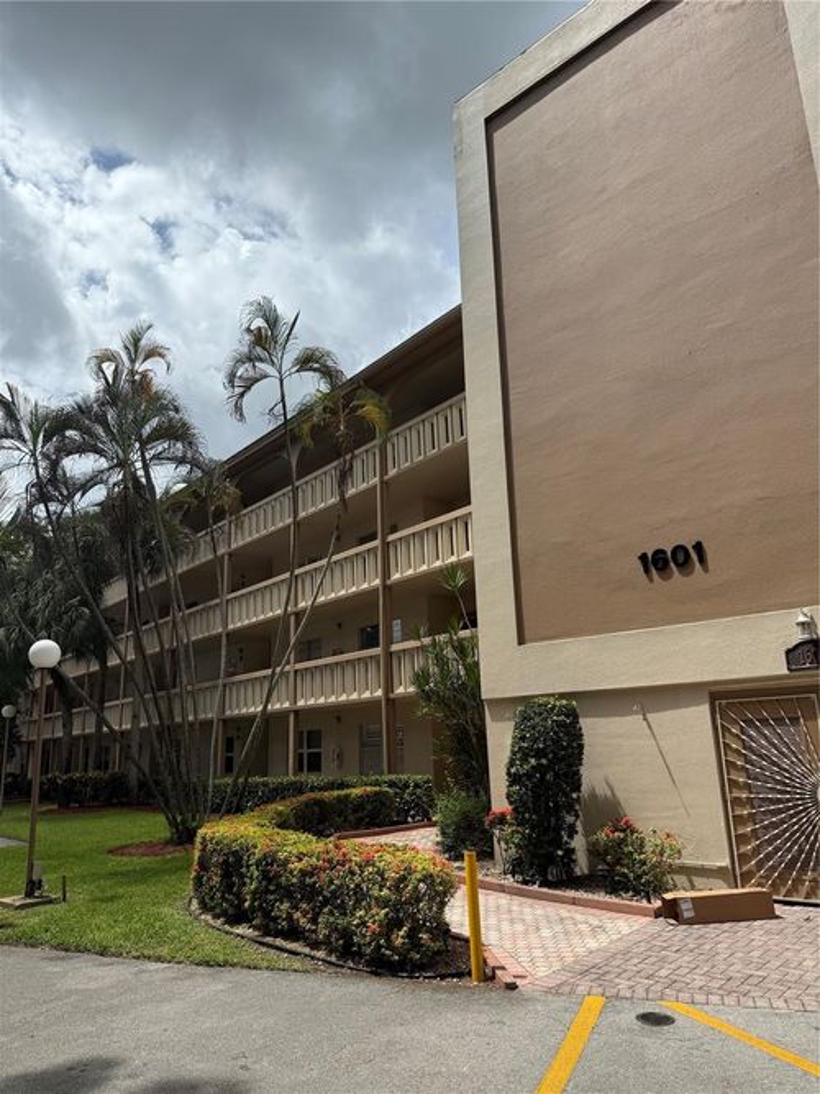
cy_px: 547
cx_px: 410
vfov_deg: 71.6
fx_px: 758
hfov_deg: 56.8
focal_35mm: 24
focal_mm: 6.76
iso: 80
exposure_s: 1/6173
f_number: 1.78
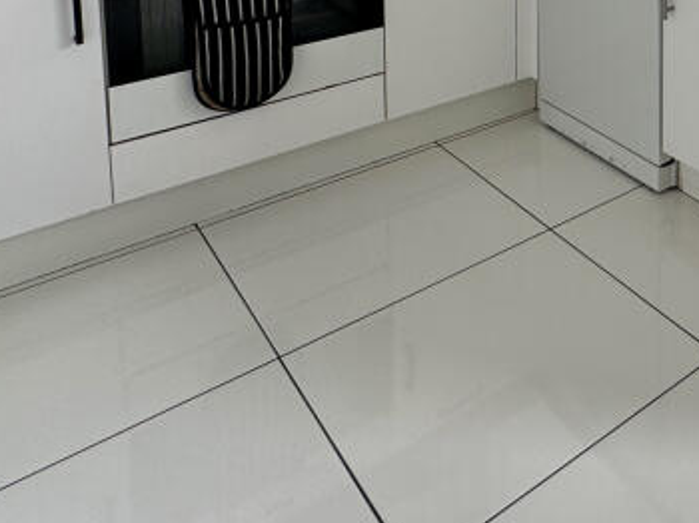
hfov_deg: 37.9
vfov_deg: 28.5
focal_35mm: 41
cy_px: -164
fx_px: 827
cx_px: 773
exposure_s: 1/128
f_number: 2.2
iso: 40
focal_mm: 2.22
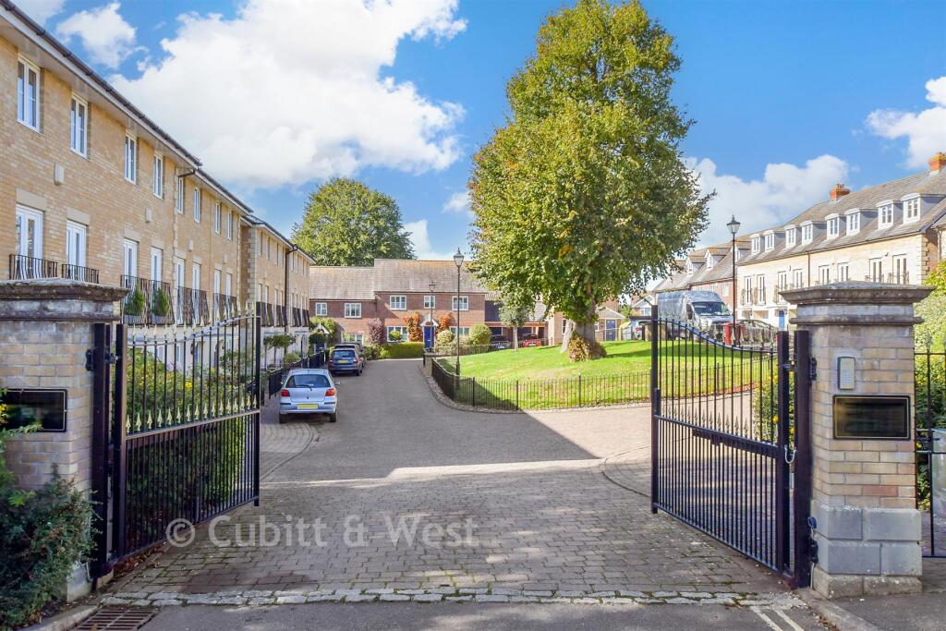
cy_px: 316
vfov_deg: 43.6
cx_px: 473
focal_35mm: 30
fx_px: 788
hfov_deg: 61.9
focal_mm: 20
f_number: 8
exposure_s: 1/1000
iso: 500
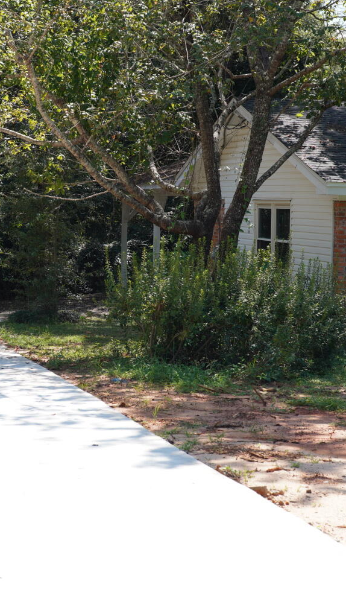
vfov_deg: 25.6
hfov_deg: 14.5
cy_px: 303
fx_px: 1354
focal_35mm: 83
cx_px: 102
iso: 100
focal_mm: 50
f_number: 4.5
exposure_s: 1/320
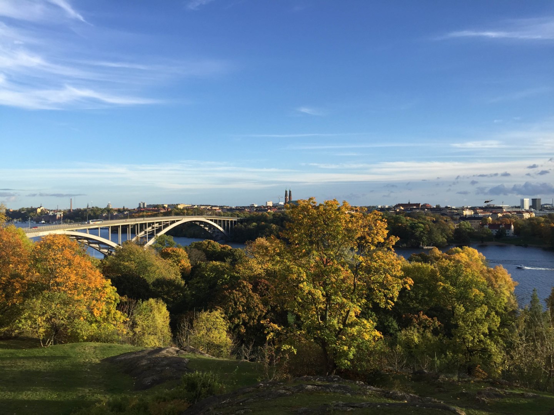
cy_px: 208
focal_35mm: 29
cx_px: 277
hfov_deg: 61.7
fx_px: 464
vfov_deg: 48.2
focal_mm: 4.15
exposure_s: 1/732
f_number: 2.2
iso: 32
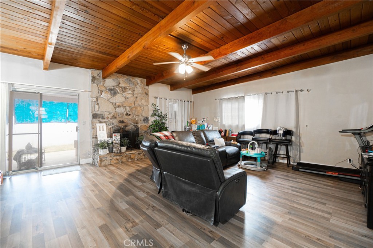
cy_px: 124
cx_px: 186
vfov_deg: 77.3
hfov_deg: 100.4
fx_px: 155
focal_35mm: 15
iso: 320
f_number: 7.1
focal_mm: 10
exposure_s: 1/2.5
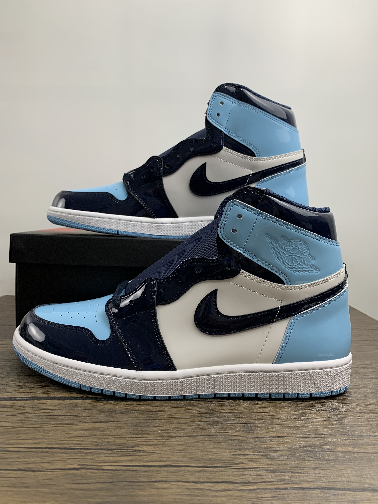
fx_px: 379
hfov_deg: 53.1
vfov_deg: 67.3
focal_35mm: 26
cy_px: 252
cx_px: 189
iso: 50
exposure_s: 1/121
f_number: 1.8
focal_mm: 4.25
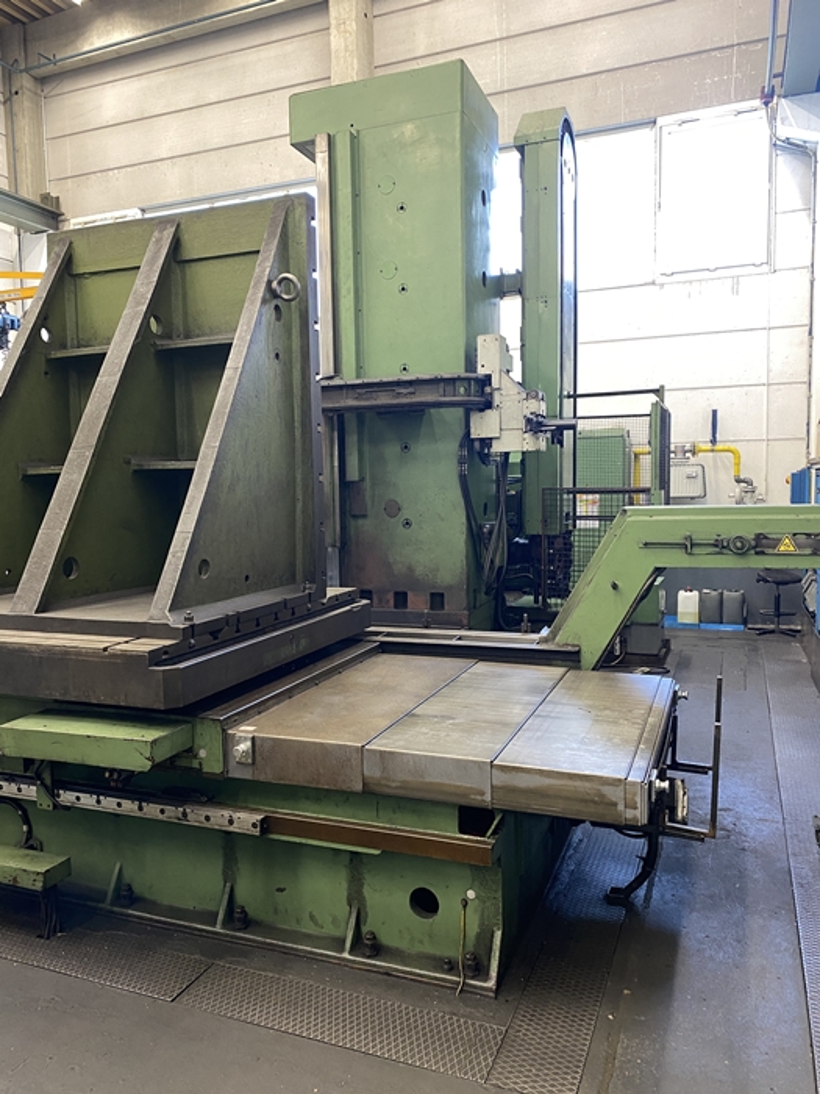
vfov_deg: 67.3
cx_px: 410
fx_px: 821
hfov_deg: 53.1
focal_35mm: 26
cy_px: 547
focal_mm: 4.25
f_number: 1.8
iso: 160
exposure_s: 1/50
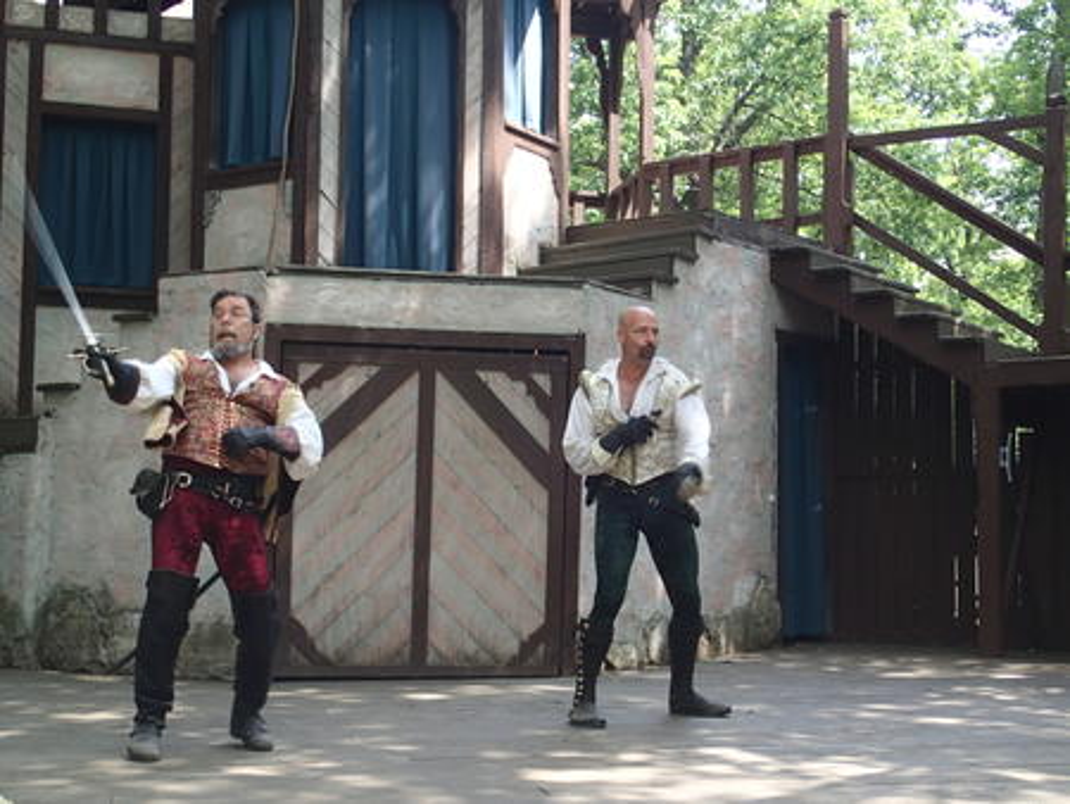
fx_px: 1423
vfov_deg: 31.5
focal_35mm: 46
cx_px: 535
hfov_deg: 41.2
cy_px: 402
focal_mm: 8.4
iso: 100
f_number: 4.5
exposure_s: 1/100
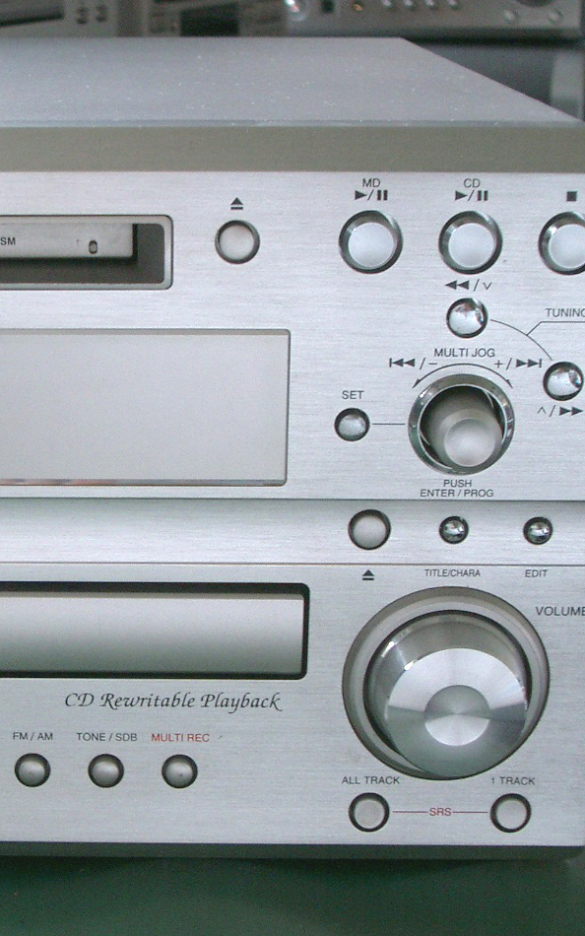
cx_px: 64
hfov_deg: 18.3
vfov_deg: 29.4
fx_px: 1785
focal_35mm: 70
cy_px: 465
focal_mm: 8.2
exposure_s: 1/80
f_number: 3.1
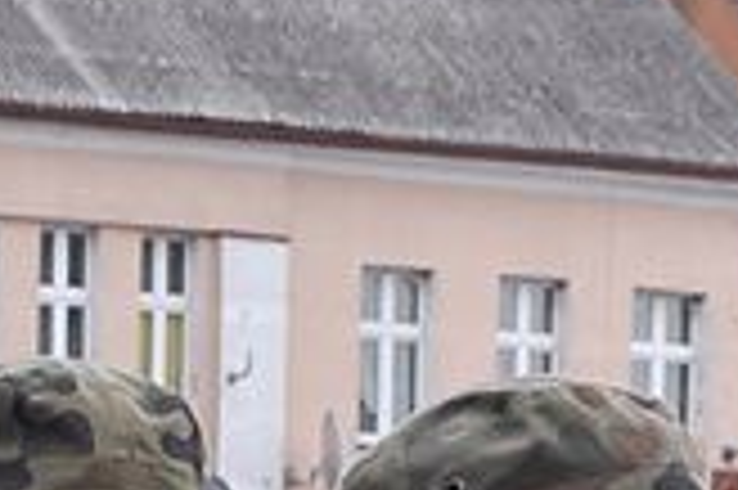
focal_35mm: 272
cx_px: -86
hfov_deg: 7.5
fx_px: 5562
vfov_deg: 4.9
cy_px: 1131
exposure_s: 1/320
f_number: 9
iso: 500
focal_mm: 35
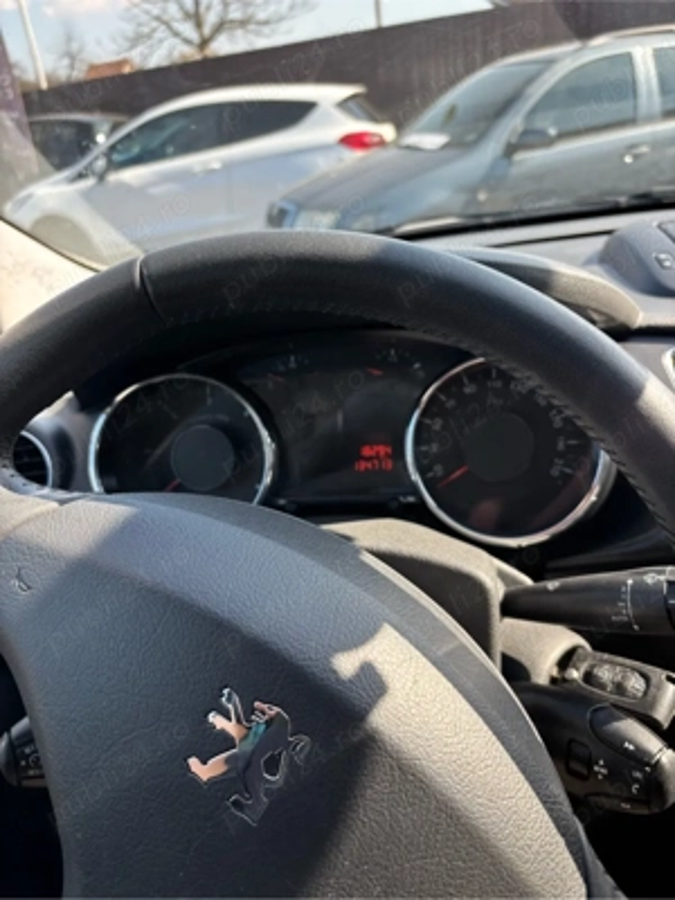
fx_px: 676
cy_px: 450
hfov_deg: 53.1
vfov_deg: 67.3
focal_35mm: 26
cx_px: 338
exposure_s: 1/390
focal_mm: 5.96
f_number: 1.6
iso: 50
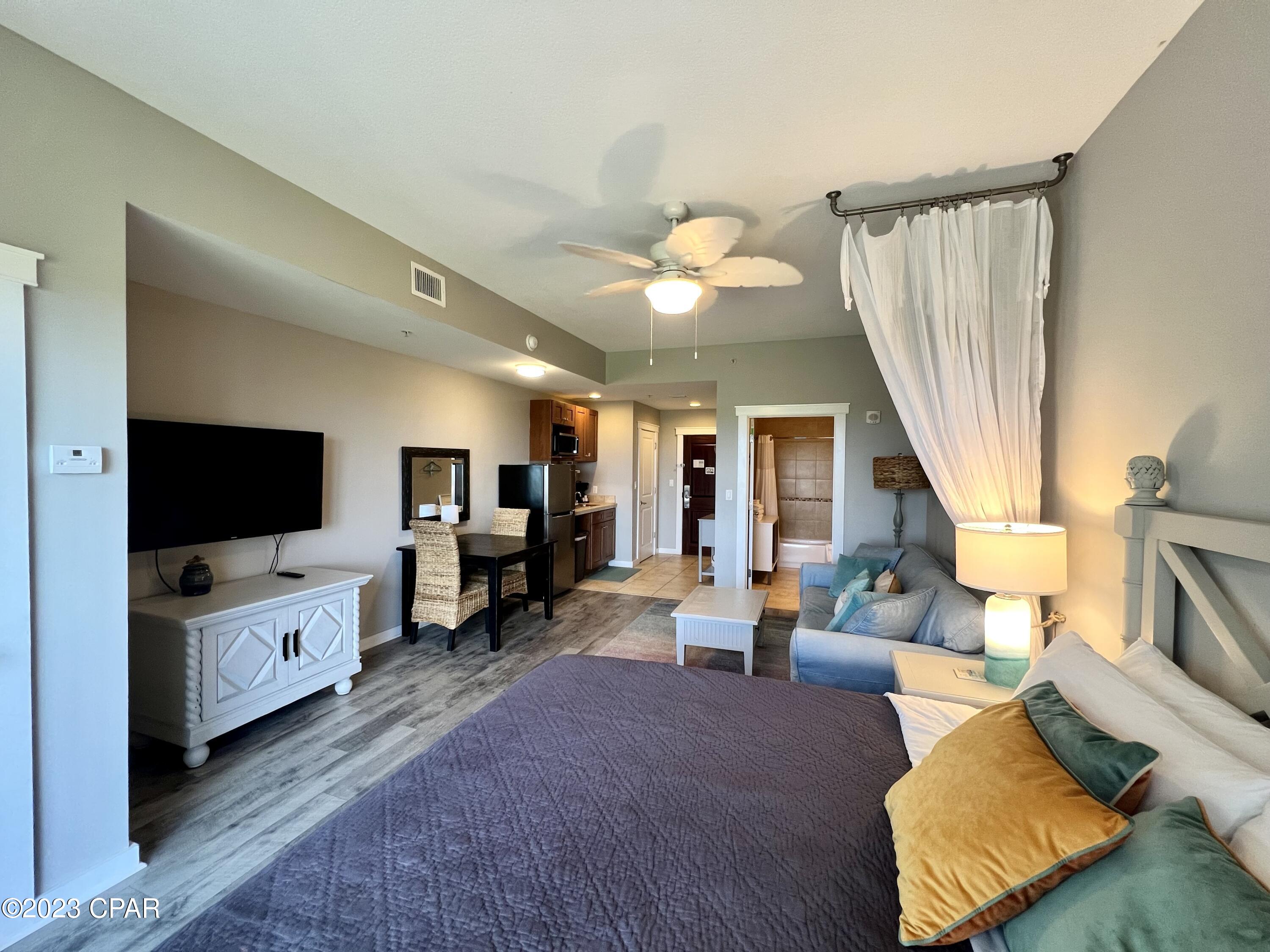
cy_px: 476
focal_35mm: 13
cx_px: 635
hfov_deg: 106.2
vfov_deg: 89.9
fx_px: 477
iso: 160
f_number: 1.8
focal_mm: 1.57
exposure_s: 1/60
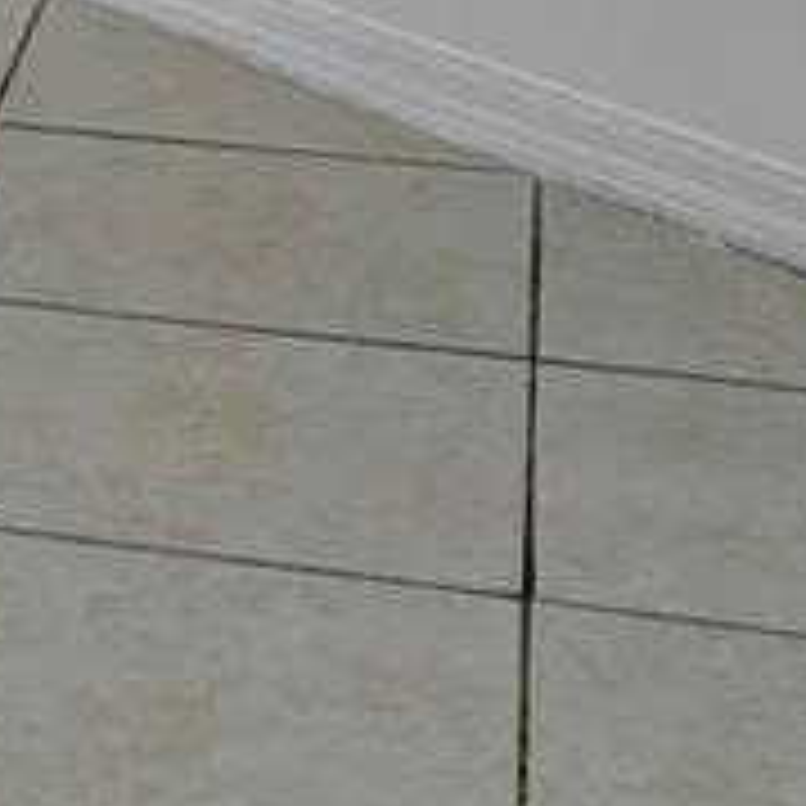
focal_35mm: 154
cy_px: -293
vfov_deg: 11.0
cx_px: -1067
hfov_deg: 10.0
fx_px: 4057
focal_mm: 5.96
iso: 64
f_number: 1.6
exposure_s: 1/120
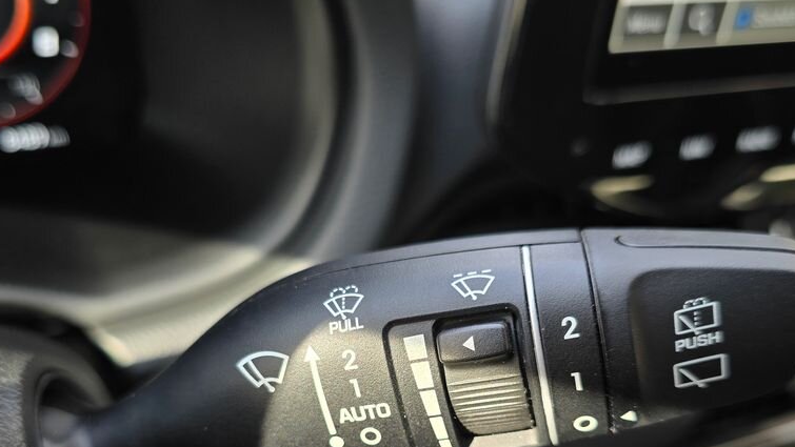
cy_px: 379
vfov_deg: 33.3
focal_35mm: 34
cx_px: 396
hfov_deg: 58.0
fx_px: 717
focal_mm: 6.3
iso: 64
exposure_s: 1/180
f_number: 1.7
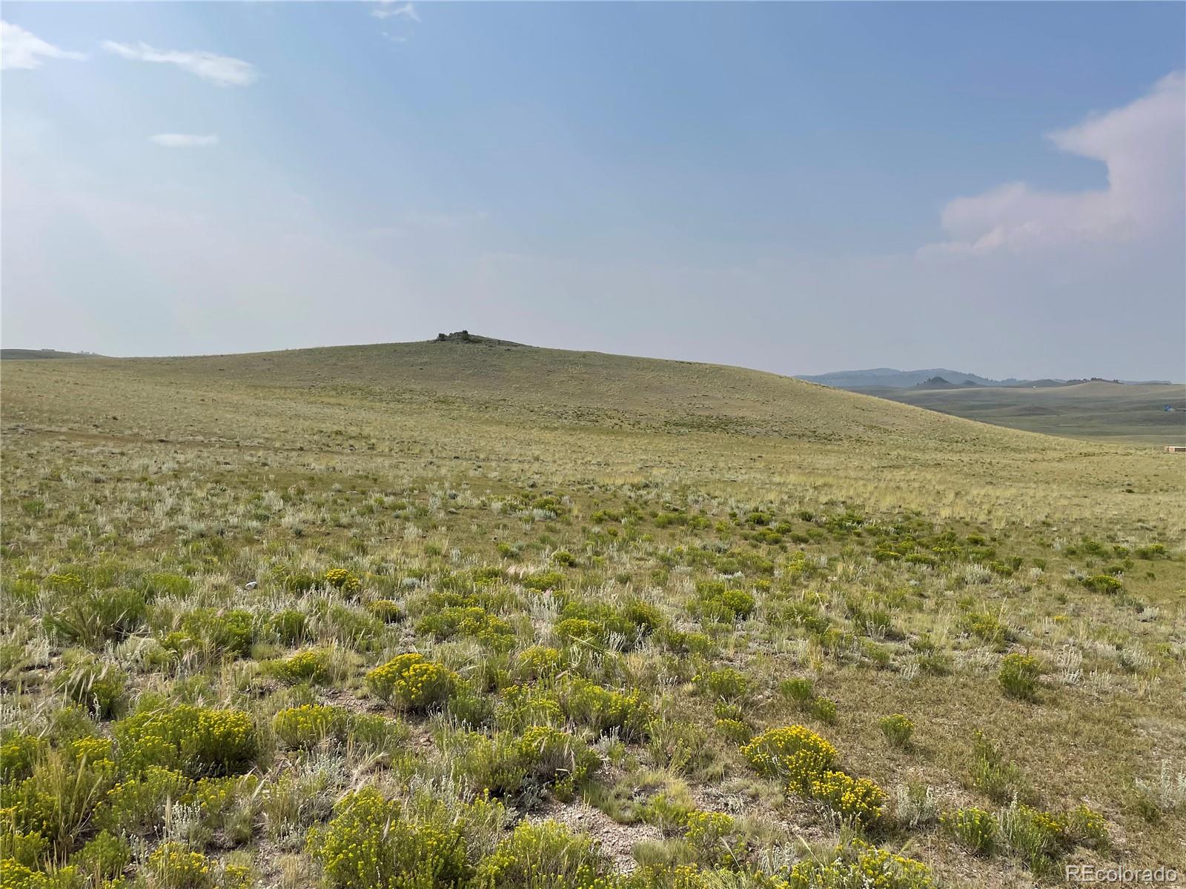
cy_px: 444
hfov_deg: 67.3
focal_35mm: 26
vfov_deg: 53.1
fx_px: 891
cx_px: 593
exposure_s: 1/5556
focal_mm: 4.2
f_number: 1.6
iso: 32
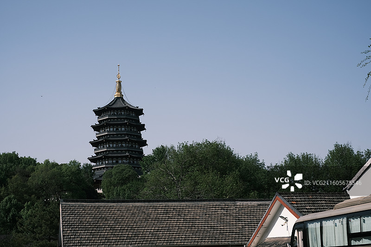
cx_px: 186
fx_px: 546
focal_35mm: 53
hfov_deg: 37.5
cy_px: 124
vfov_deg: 25.5
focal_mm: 35
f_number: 8
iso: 160
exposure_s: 1/500
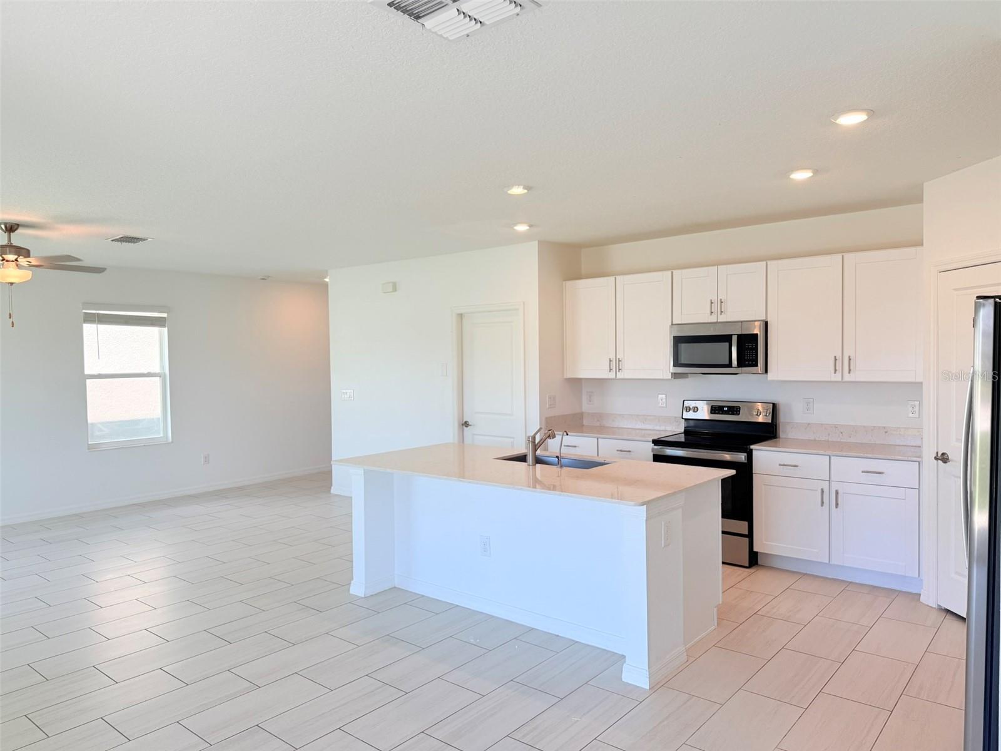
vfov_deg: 56.8
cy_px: 376
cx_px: 500
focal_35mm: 24
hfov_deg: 71.6
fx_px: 694
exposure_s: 1/260
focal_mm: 6.76
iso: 100
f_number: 1.78
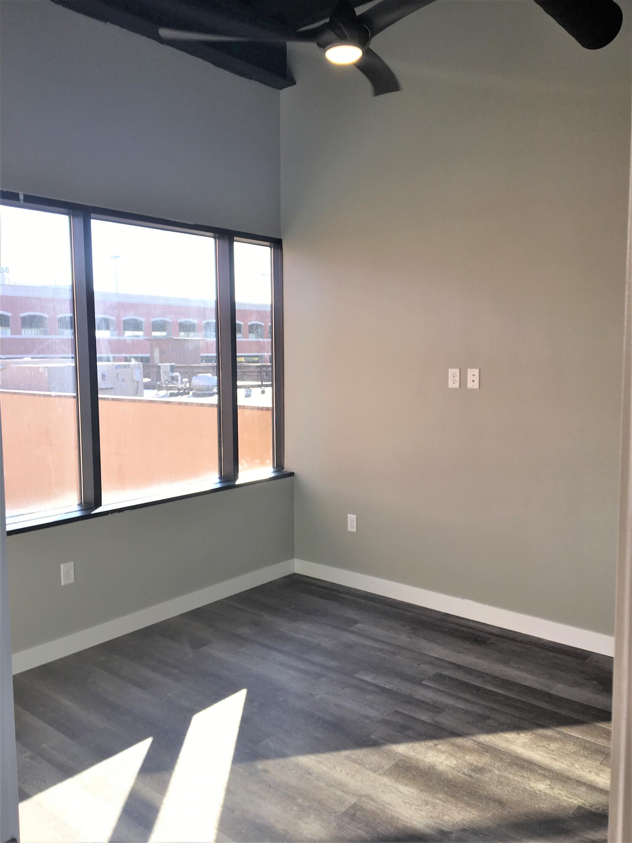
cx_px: 316
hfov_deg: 48.2
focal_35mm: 29
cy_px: 422
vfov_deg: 61.7
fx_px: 706
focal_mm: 4.15
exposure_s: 1/60
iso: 25
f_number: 2.2
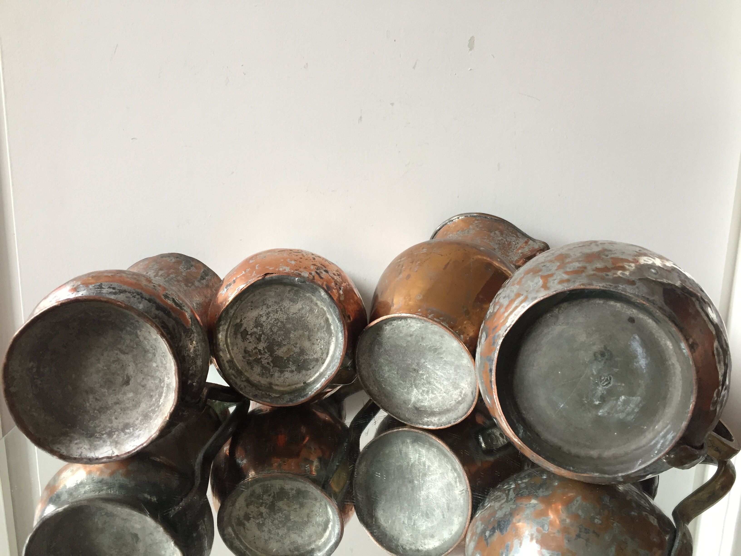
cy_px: 278
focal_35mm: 29
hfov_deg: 61.7
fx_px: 621
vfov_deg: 48.2
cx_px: 370
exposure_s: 1/33
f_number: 2.2
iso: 125
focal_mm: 4.15
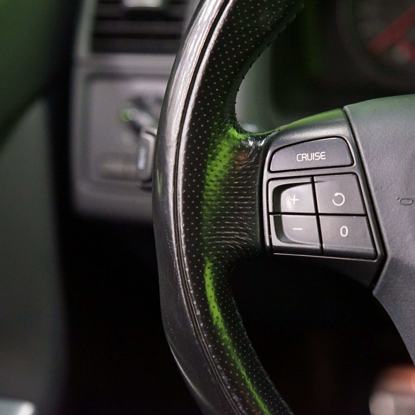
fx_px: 1207
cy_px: 206
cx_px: 265
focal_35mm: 89
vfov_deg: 19.5
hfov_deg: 19.5
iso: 6400
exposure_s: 1/50
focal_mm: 69
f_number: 2.8
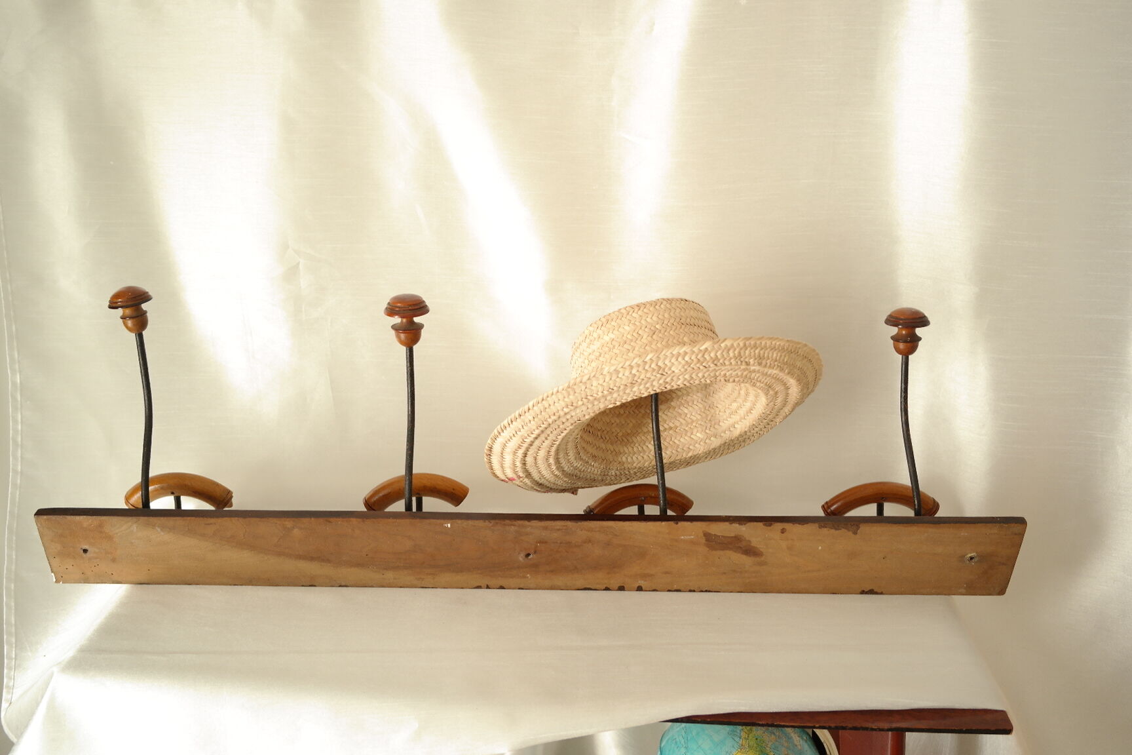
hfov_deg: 53.1
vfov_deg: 36.9
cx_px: 566
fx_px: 1132
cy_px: 378
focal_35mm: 36
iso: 400
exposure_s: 1/30
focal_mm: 24
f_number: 5.6
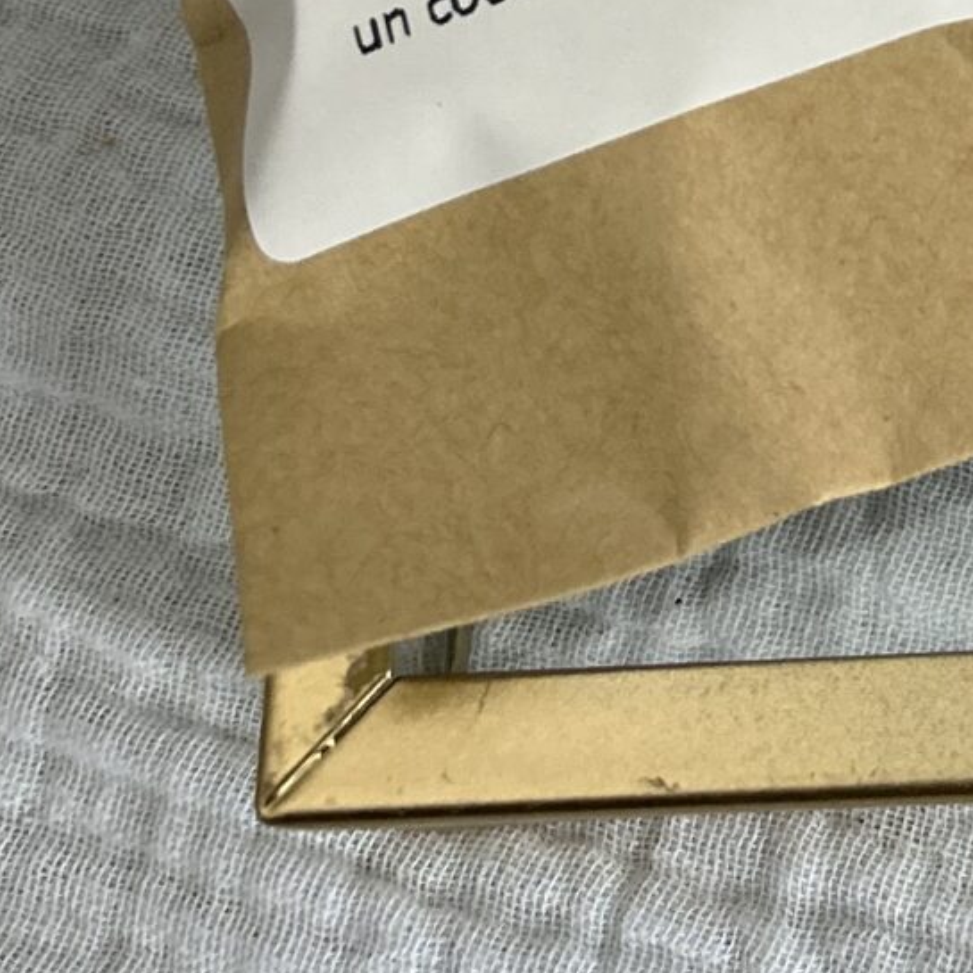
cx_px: 1501
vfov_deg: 14.3
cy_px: -761
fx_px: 3435
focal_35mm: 108
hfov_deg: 14.9
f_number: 1.5
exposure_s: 1/103
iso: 125
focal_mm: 5.7
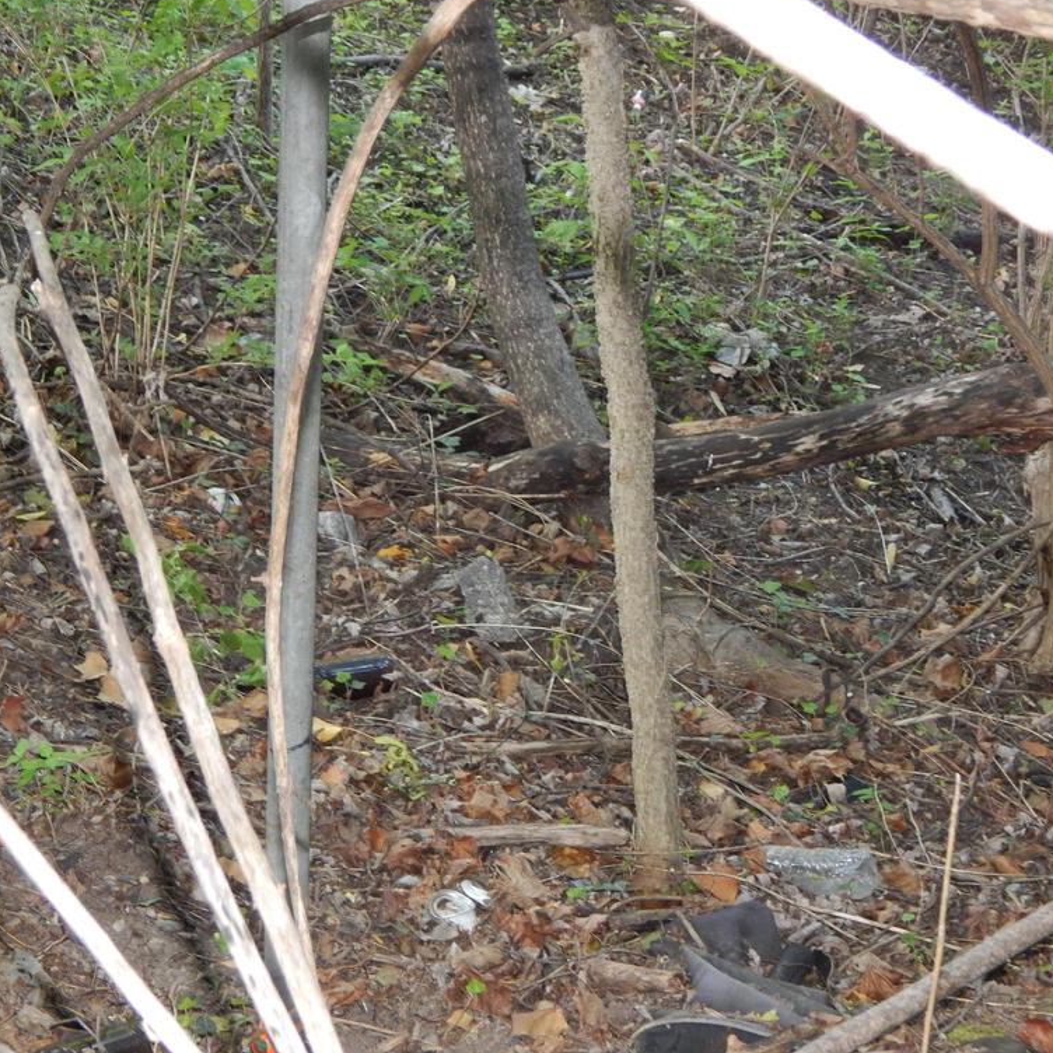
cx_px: 399
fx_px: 2857
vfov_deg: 20.9
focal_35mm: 83
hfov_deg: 20.8
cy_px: 517
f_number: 4.1
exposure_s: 1/30
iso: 400
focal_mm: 12.3
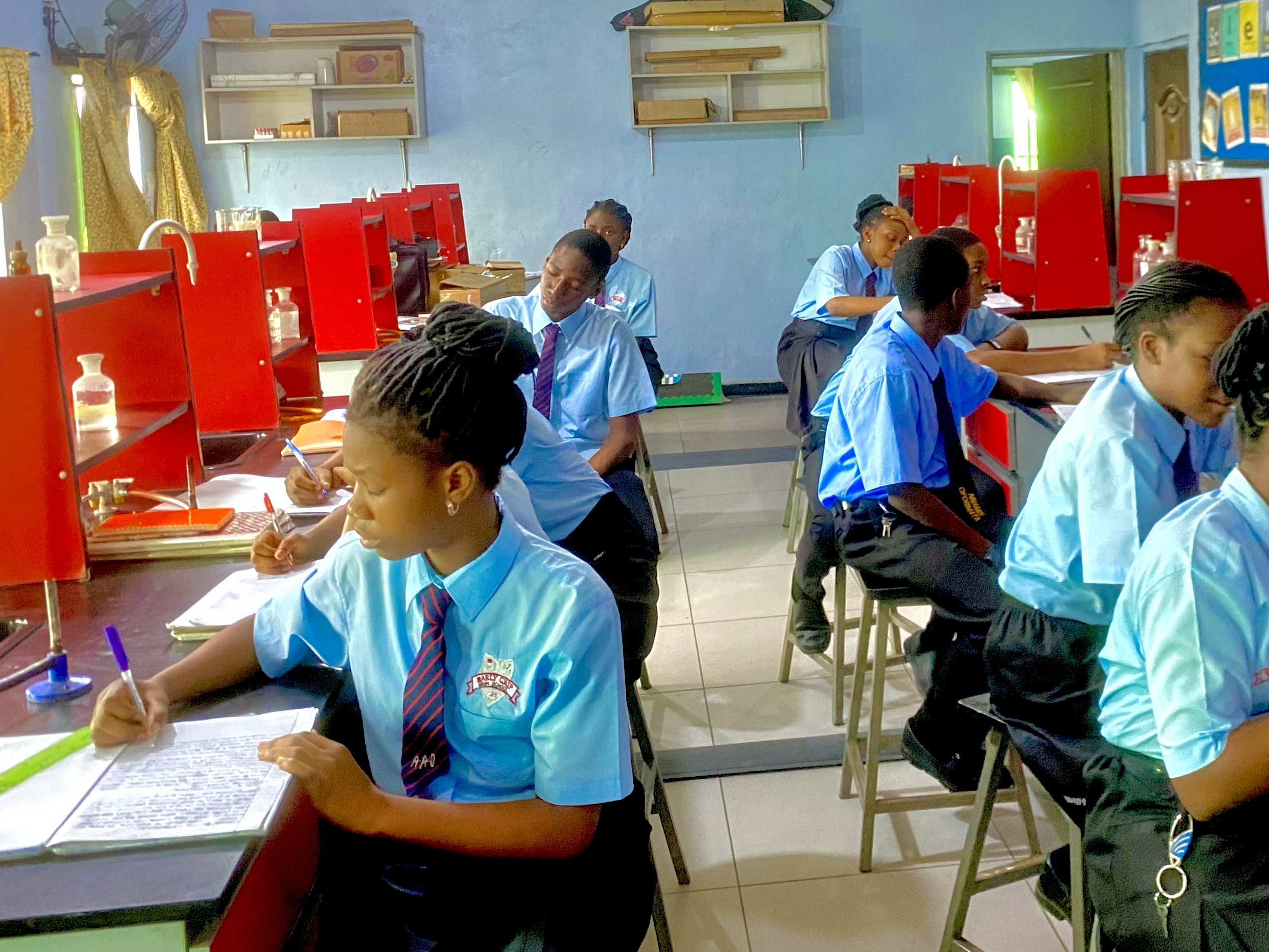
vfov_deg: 34.5
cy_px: 250
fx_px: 1503
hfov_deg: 45.3
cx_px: 803
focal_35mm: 41
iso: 320
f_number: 1.8
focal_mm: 4.25
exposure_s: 1/60
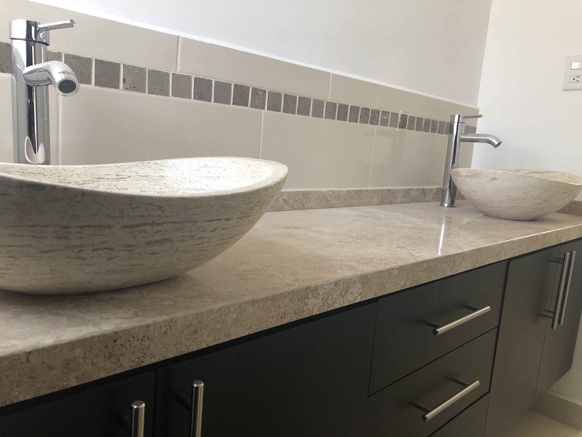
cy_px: 218
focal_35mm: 28
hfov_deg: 63.4
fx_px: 471
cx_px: 291
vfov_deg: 49.7
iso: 25
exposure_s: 1/40
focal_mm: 4
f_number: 1.8
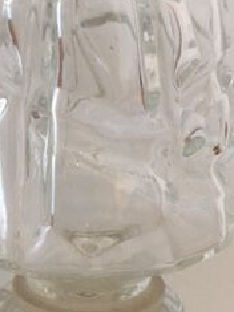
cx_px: 68
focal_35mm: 79
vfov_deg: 24.7
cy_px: 119
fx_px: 713
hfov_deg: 18.6
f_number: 2.2
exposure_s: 1/33
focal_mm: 4.15
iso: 50
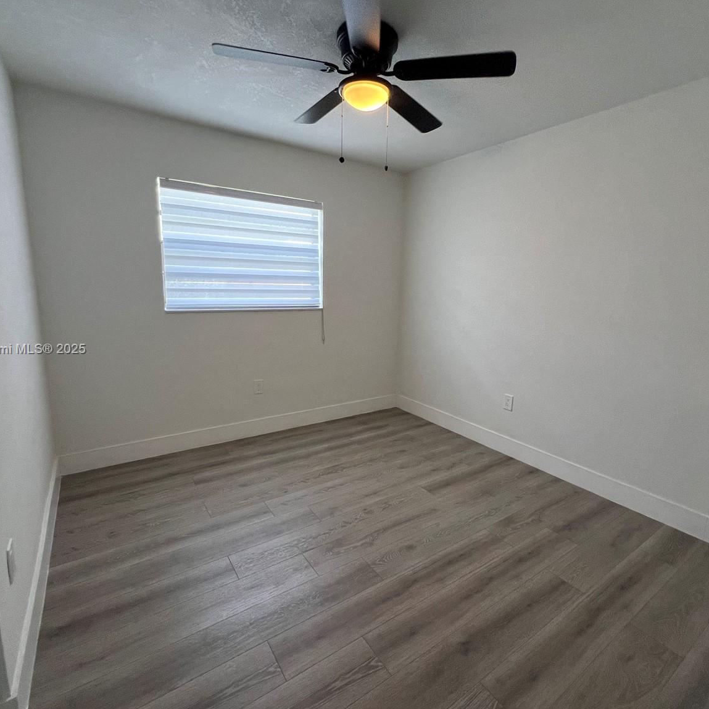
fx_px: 371
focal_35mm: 16
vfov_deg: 87.4
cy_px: 350
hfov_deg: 87.3
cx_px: 382
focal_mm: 1.57
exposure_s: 1/120
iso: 160
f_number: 1.8
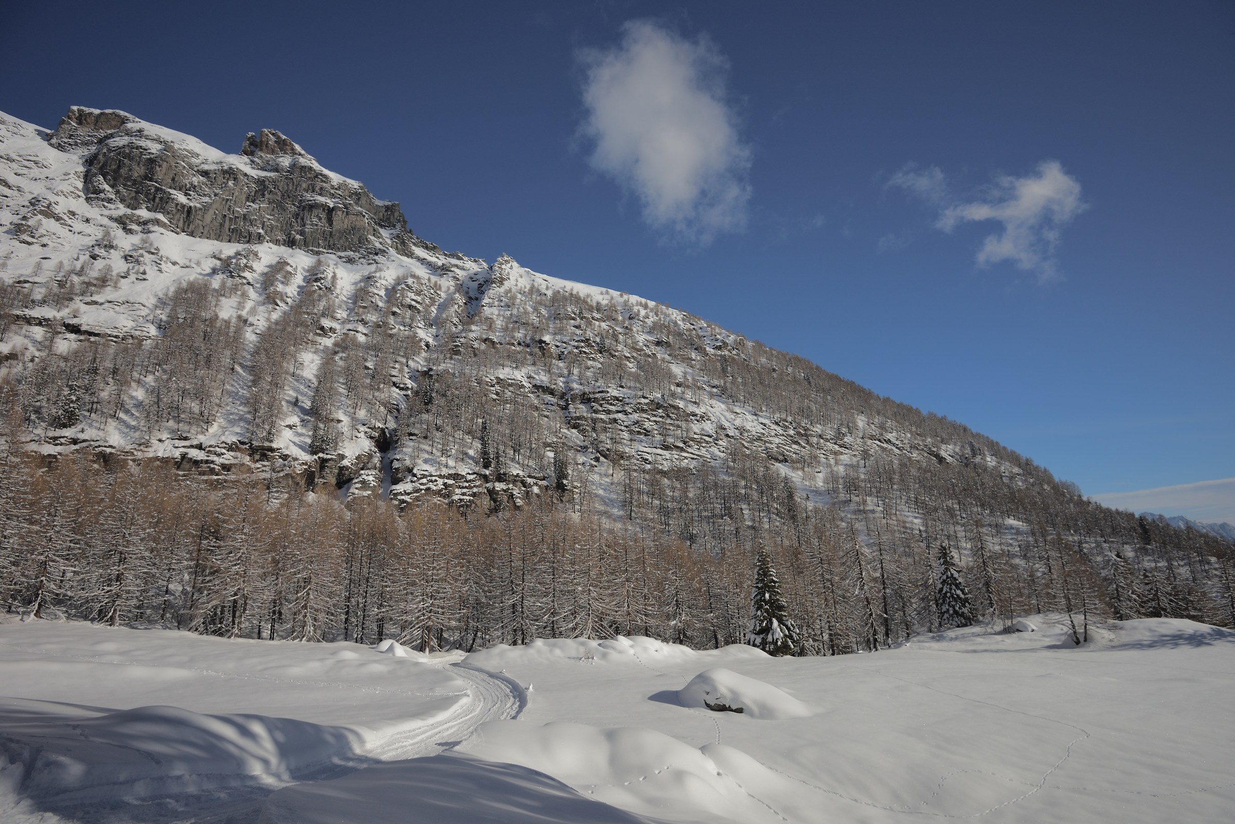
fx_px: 549
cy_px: 412
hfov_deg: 96.7
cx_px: 618
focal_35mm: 16
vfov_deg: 73.8
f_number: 8
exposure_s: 1/500
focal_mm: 16
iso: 100
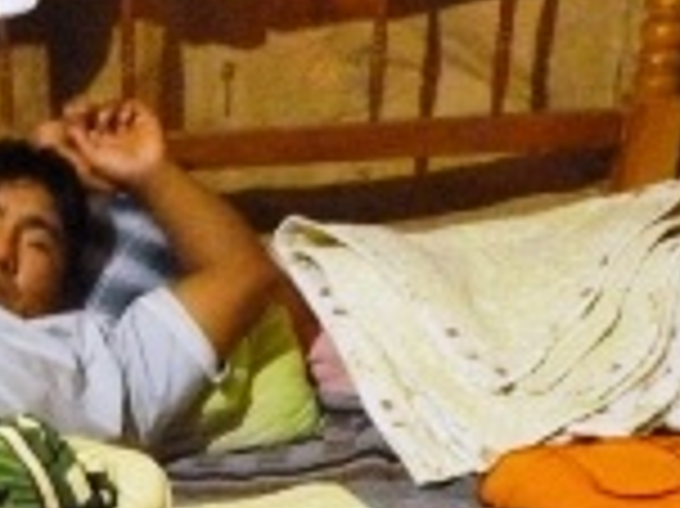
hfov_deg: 22.7
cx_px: 9
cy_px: 697
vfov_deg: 16.6
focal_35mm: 83
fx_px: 1629
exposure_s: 1/4
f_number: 3.1
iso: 1250
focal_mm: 5
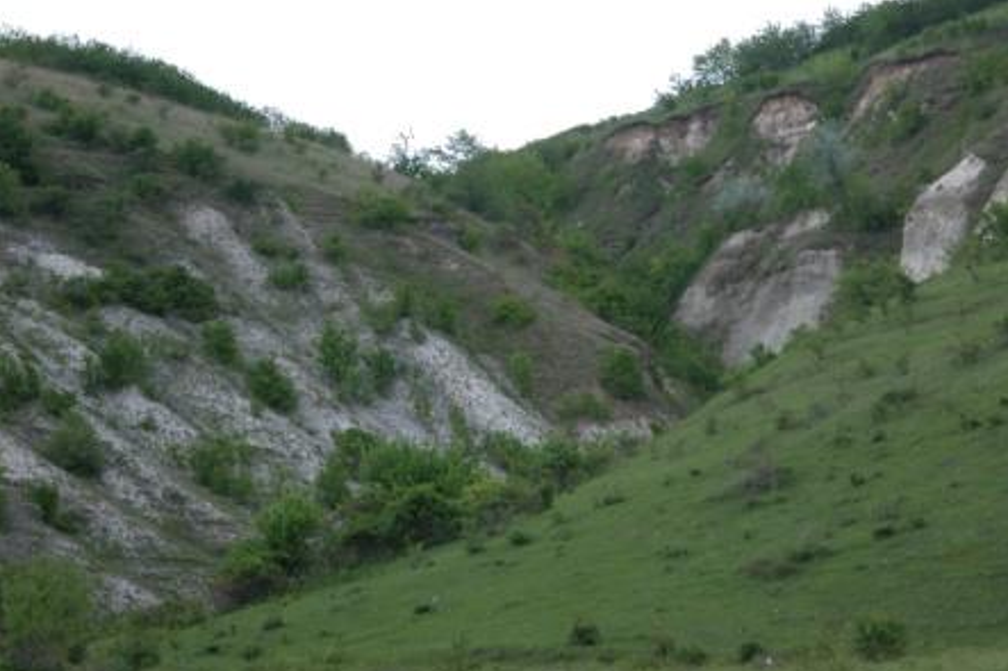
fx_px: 3415
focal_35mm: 122
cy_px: 303
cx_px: 505
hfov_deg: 16.8
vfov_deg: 11.2
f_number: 3.7
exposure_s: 1/35.4
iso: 100
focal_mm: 29.5
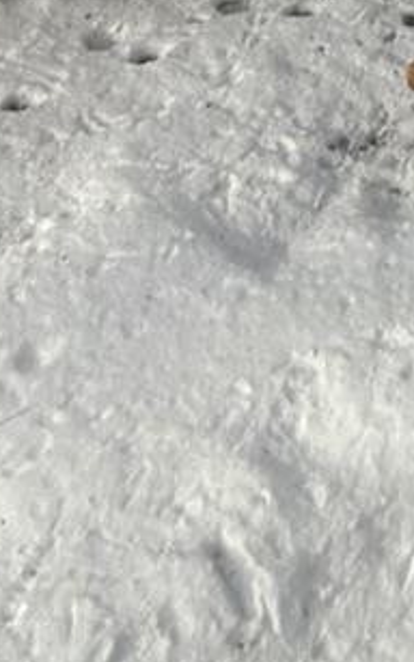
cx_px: 589
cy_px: -1324
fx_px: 1786
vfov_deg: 11.5
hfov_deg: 12.7
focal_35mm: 99
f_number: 2.2
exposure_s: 1/770
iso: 40
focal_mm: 2.22
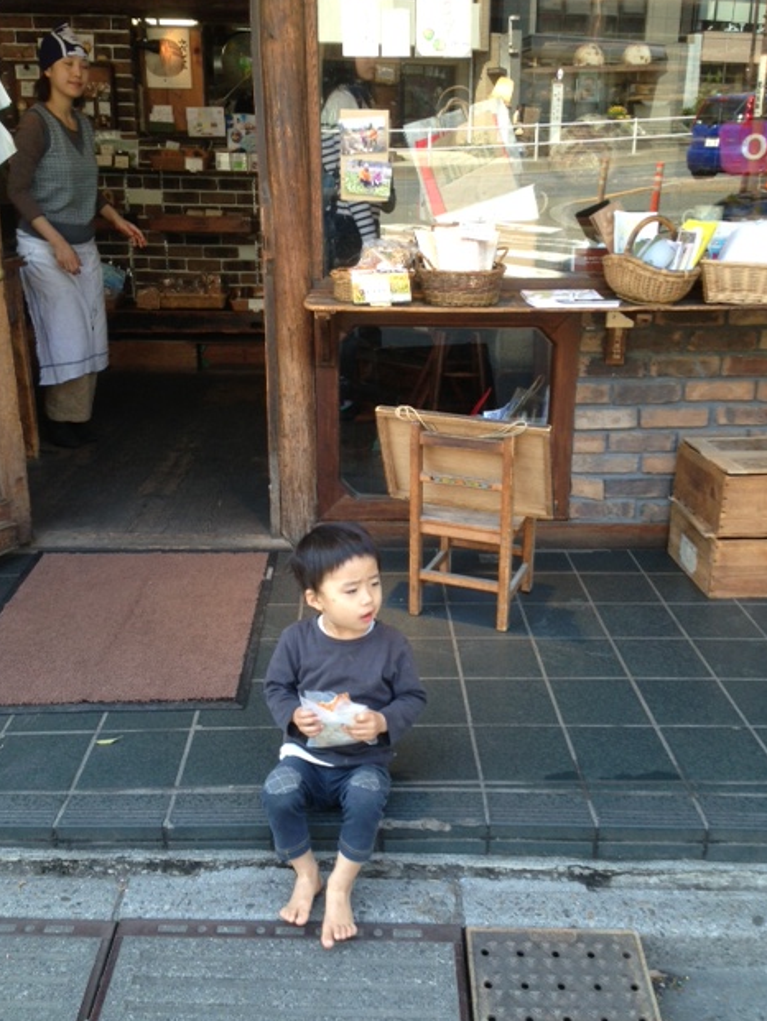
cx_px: 387
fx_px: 1004
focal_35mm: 34
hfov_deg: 41.8
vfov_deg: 53.9
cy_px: 503
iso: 80
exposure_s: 1/120
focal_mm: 4.13
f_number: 2.4
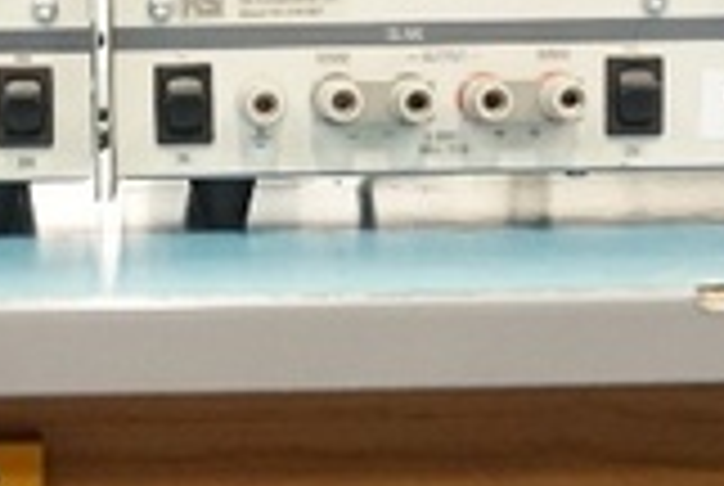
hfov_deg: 18.9
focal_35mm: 107
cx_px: 180
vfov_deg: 12.8
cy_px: 108
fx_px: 2156
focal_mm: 16
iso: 2500
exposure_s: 1/160
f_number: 3.5
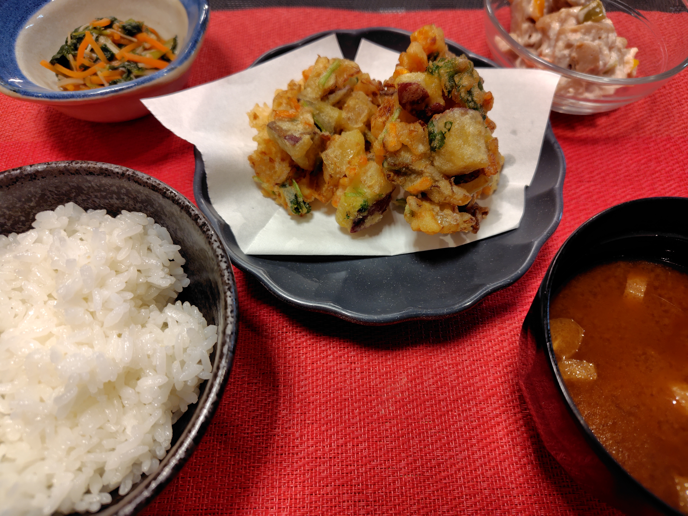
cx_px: 344
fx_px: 457
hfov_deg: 73.9
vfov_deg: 58.9
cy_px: 258
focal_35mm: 23
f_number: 1.9
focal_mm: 5.6
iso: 227
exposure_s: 1/100
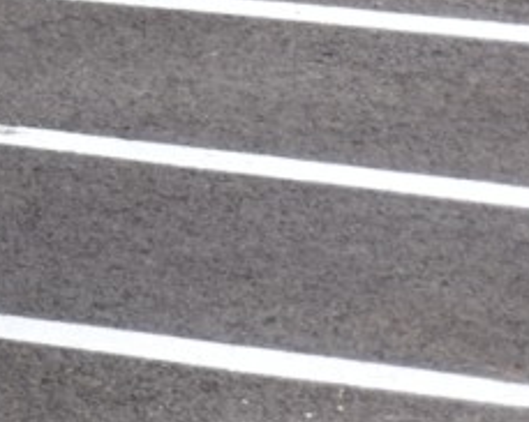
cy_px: -545
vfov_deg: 2.6
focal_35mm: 588
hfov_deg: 3.2
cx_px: -1474
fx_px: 9202
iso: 500
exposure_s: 1/30
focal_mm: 70
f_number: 2.8
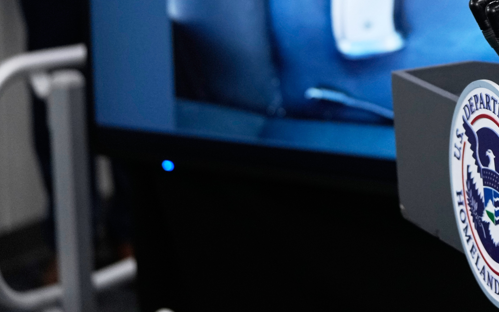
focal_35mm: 186
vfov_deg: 7.0
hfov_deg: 11.0
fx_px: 2529
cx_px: 612
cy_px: -110
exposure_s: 1/500
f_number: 2.8
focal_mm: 70
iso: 1600
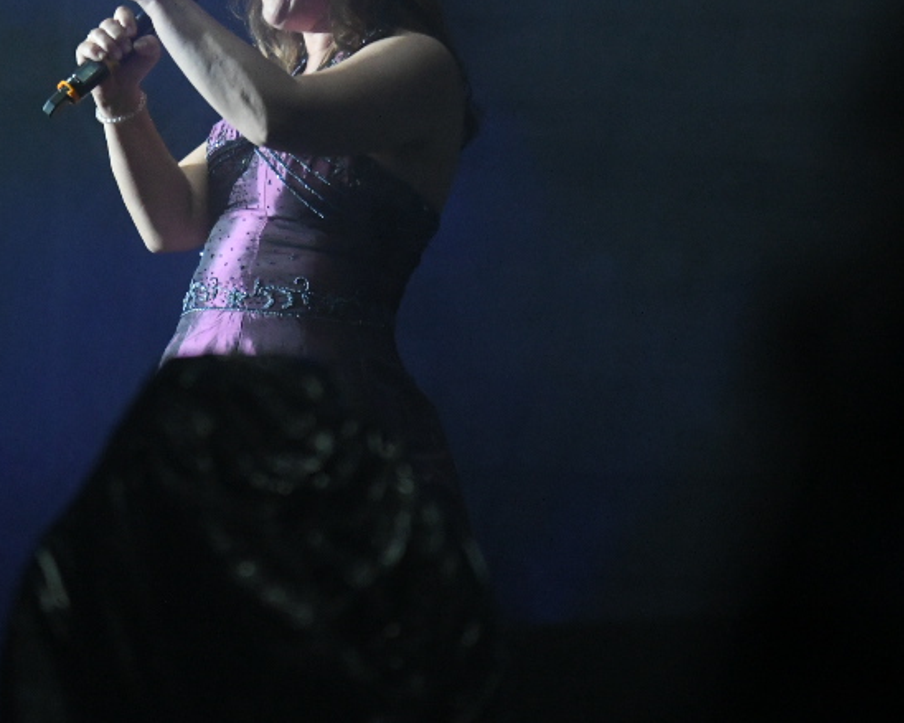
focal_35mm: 333
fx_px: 8906
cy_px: -23
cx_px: 216
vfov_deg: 4.6
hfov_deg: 5.8
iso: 4000
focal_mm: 120
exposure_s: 1/640
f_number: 4
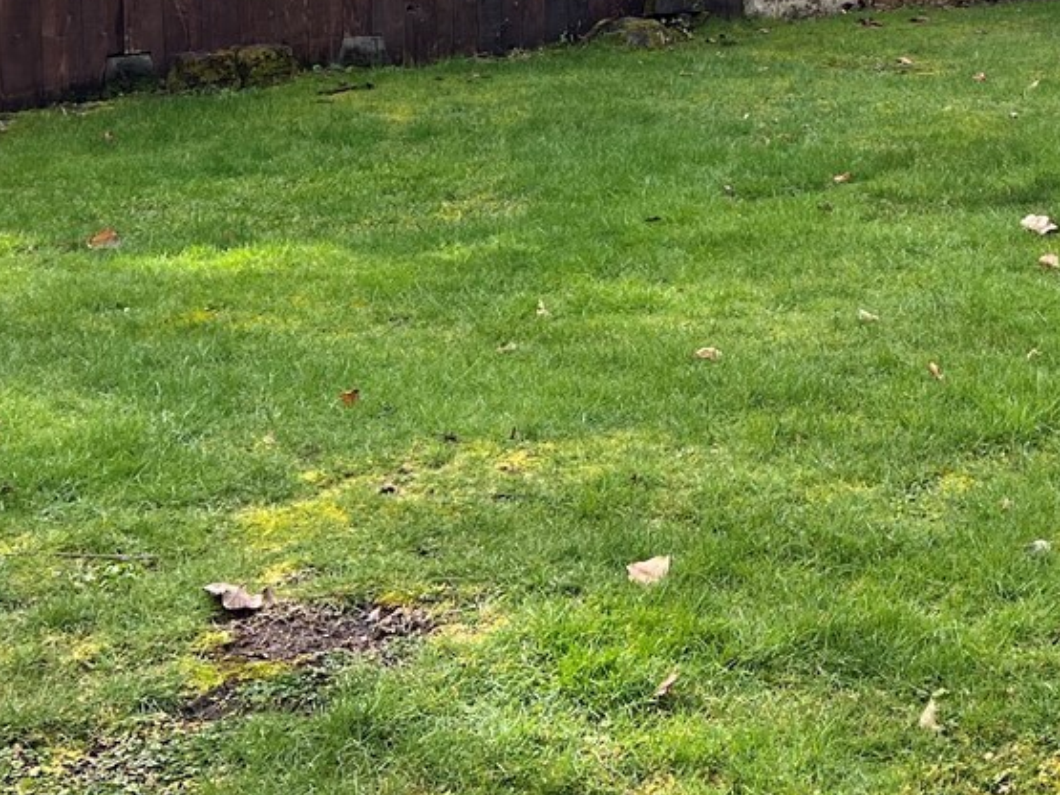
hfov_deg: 25.7
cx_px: 802
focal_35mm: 75
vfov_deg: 18.6
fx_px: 2296
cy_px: -166
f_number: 1.5
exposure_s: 1/597
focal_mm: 5.7
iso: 50
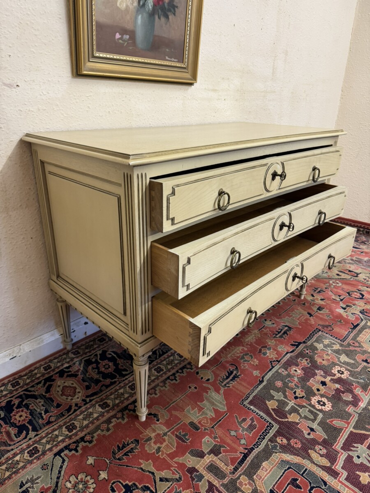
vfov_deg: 71.6
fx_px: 342
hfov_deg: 56.8
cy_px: 246
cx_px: 185
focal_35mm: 24
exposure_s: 1/50
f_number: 1.78
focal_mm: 6.76
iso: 160
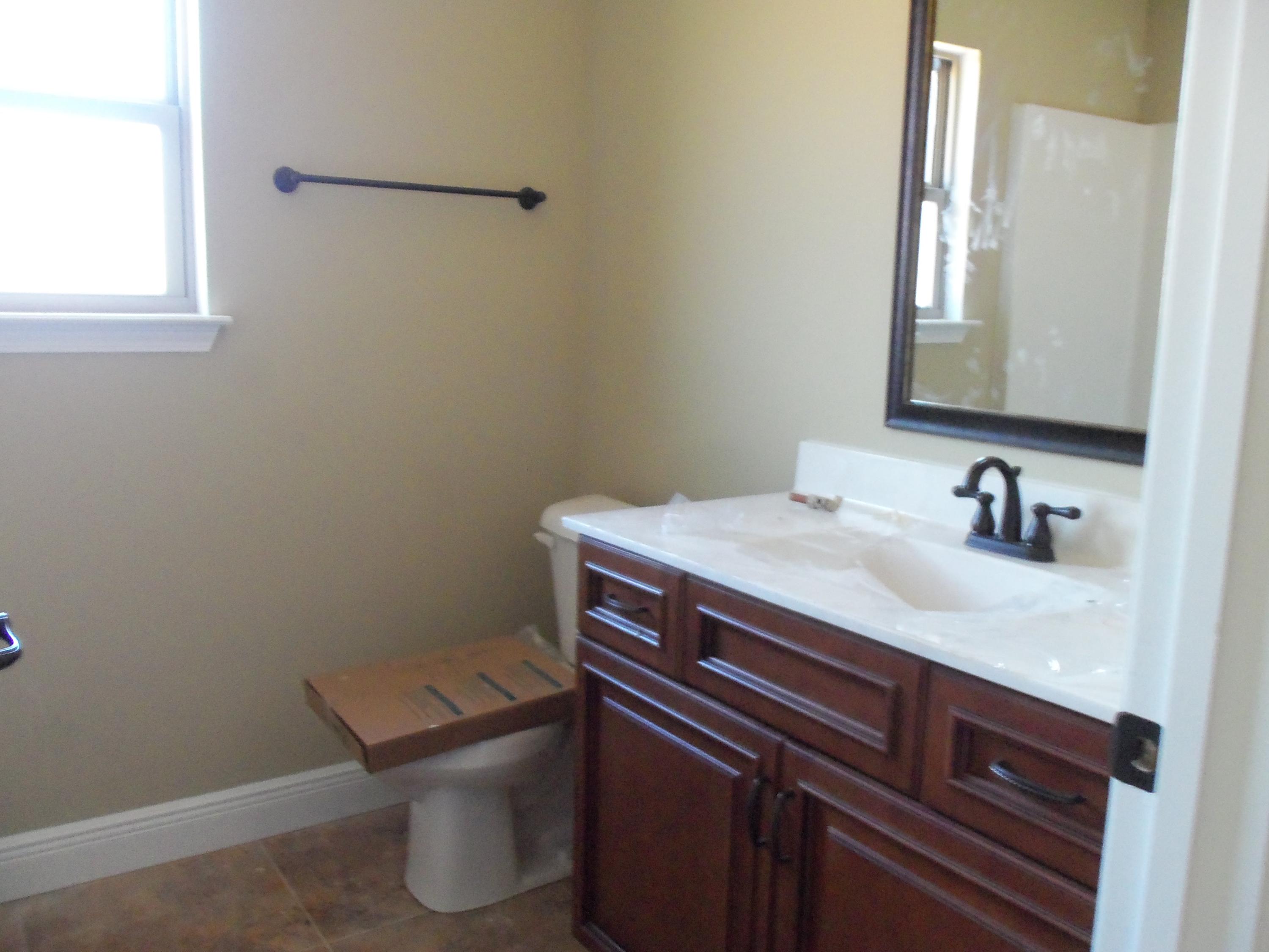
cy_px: 476
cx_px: 634
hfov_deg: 61.7
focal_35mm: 29
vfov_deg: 48.2
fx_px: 1063
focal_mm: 5.2
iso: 400
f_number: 3.4
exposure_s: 1/15
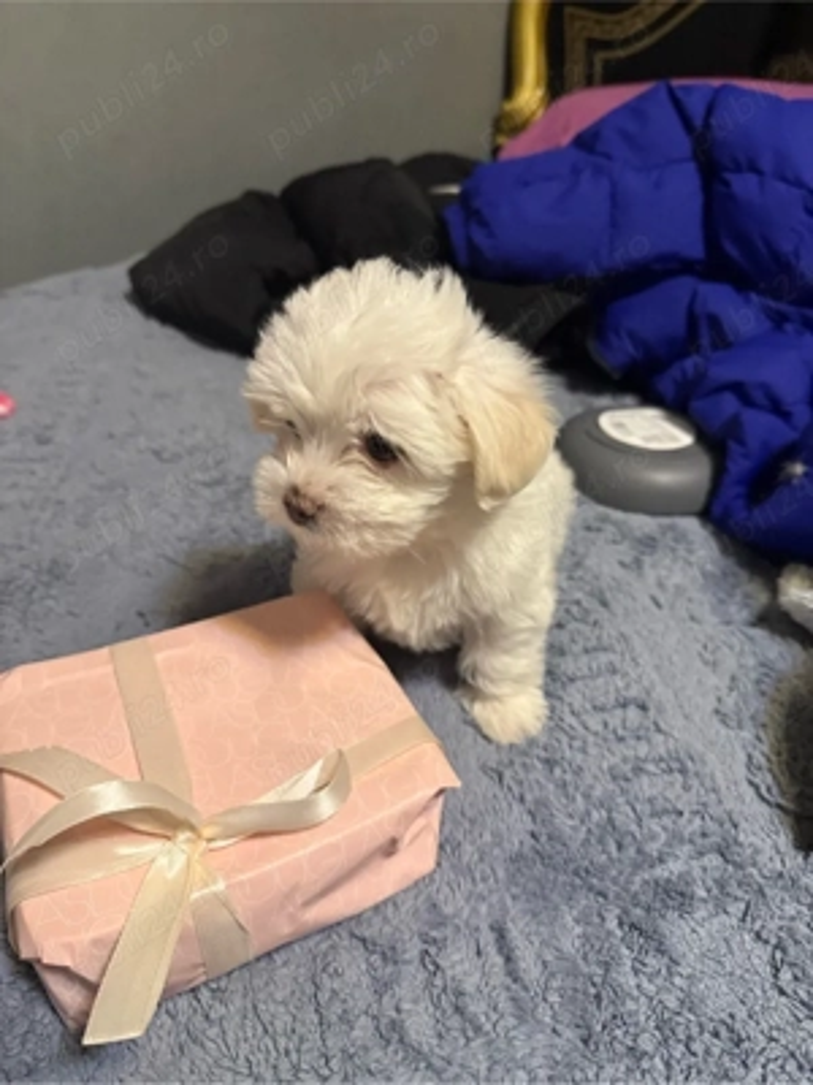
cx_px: 406
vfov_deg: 71.6
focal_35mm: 24
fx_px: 752
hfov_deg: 56.8
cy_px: 542
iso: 640
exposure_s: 1/50
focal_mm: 6.76
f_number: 1.78
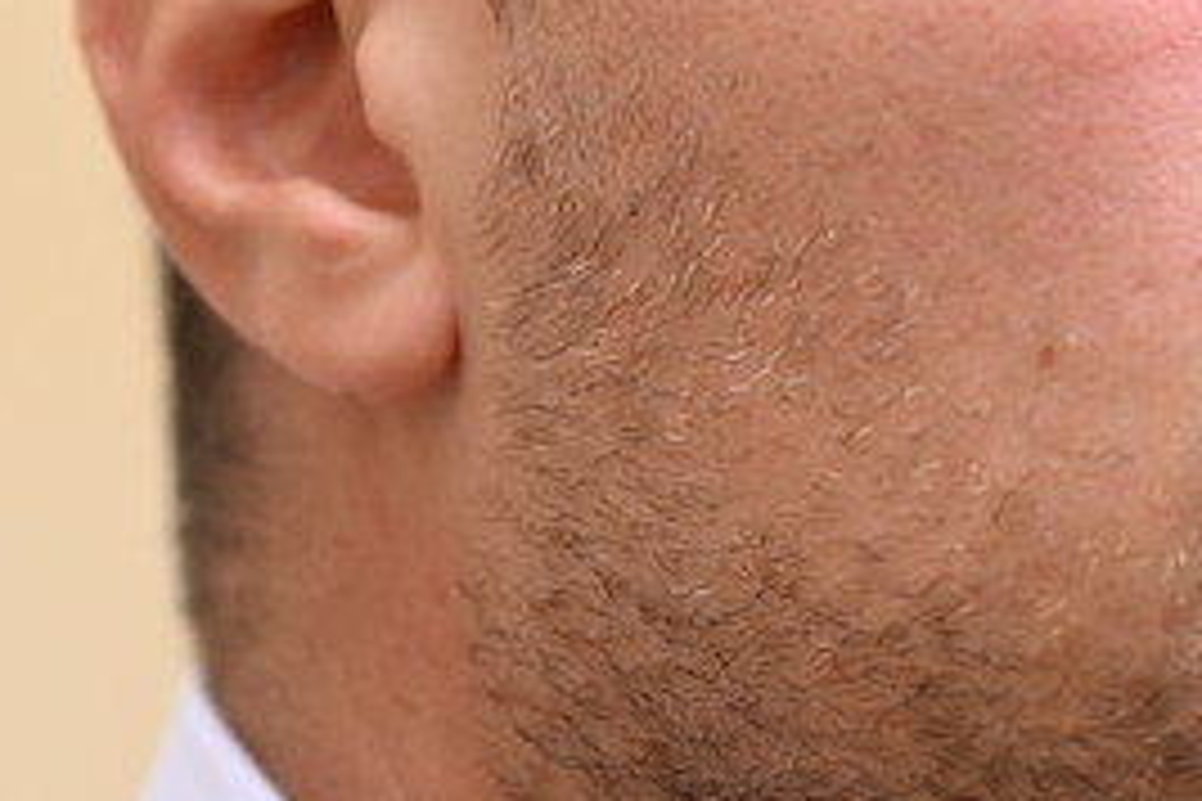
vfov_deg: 2.3
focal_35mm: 606
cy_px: 315
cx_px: 1382
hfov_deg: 3.4
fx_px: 20232
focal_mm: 135
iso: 250
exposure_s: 1/1600
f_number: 1.8
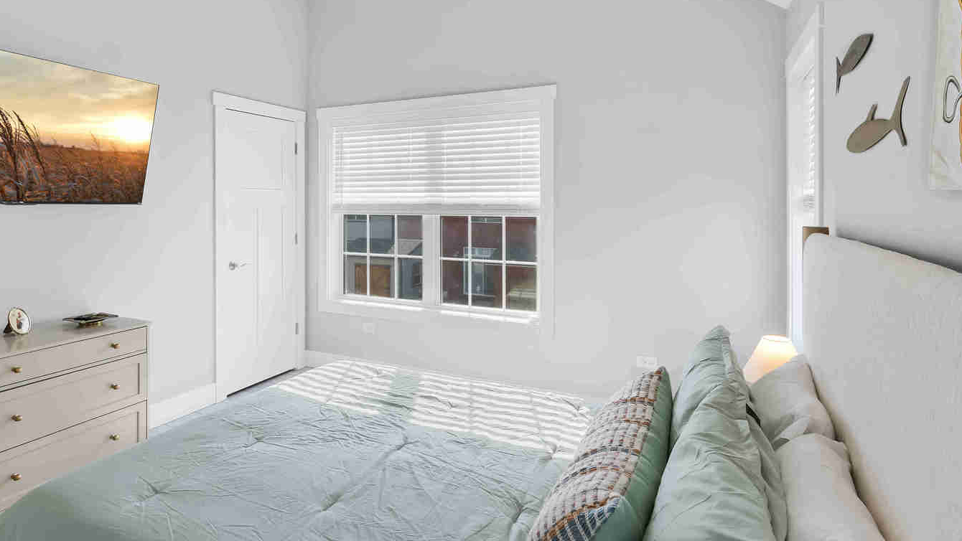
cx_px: 437
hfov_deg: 89.3
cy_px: 280
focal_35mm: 19
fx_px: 485
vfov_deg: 58.3
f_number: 13
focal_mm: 10
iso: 400
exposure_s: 1/15
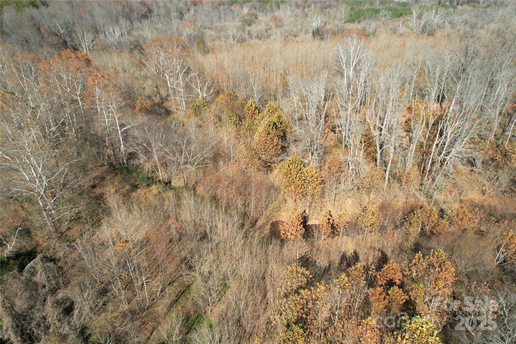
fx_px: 315
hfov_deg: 78.6
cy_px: 172
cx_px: 258
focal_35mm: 22
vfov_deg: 57.2
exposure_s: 1/1000
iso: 100
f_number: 2.8
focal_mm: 8.38
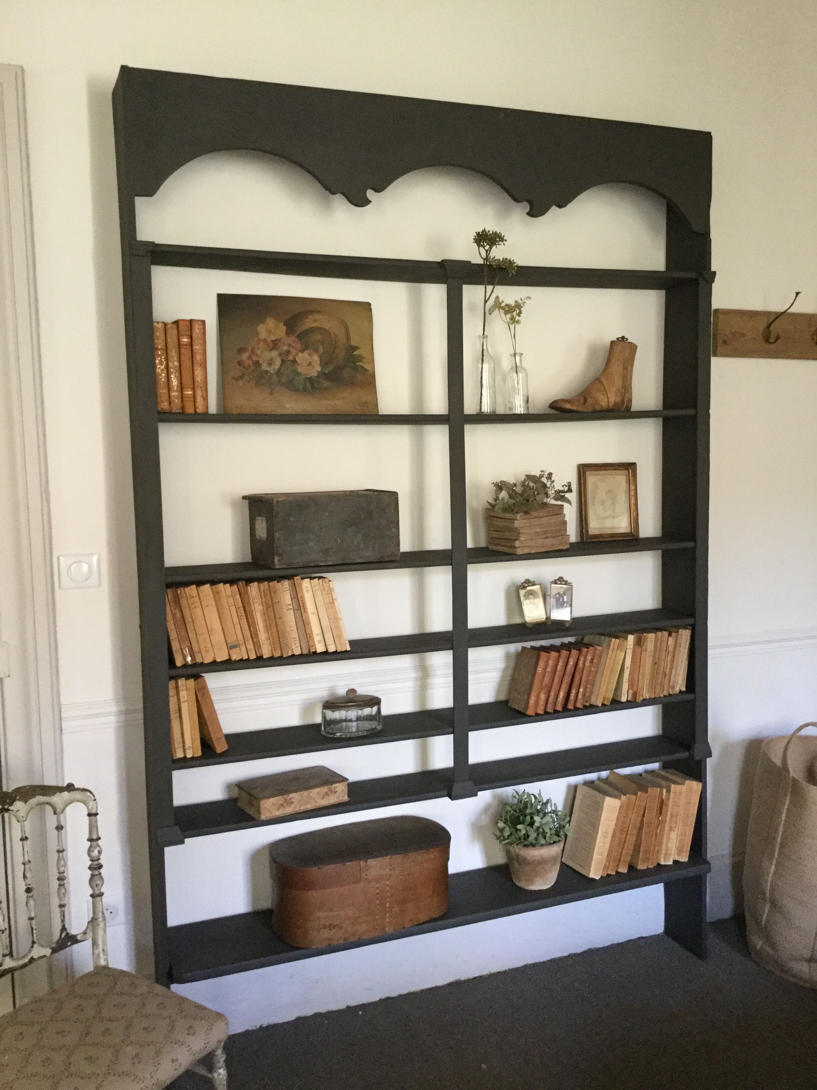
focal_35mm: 31
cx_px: 408
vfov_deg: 58.4
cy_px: 545
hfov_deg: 45.4
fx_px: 976
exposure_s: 1/33
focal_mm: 3.3
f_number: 2.4
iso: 200
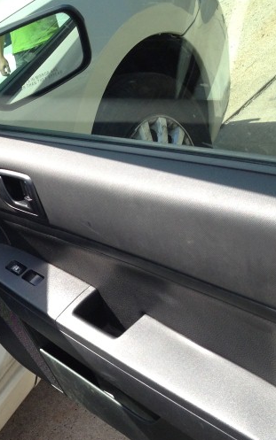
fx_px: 866
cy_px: 339
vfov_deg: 28.1
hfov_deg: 16.6
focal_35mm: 72
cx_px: -132
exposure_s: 1/430
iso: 50
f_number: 2.4
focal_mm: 4.13
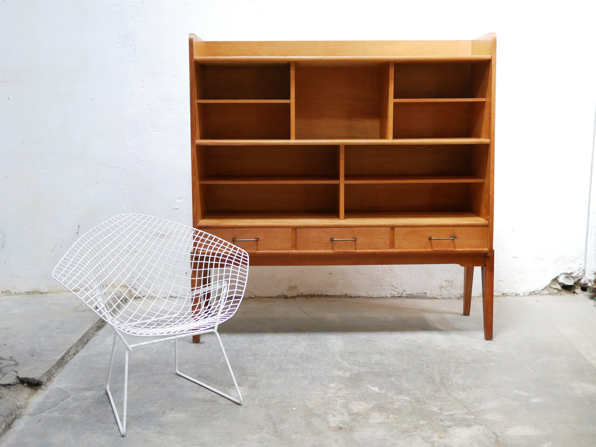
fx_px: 689
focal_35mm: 40
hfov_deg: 46.8
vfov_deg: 36.0
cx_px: 298
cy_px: 224
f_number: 1.7
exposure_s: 1/60
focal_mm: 20
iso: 1250
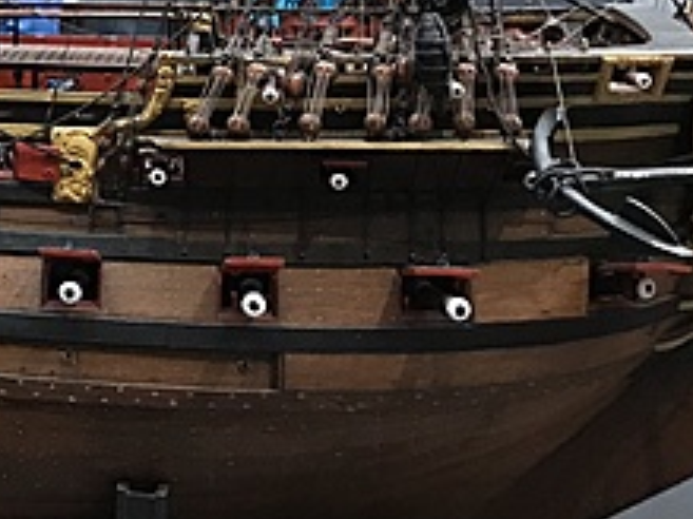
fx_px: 1641
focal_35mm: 82
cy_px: -16
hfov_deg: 20.8
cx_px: -301
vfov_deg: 17.5
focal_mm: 3.99
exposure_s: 1/6
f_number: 1.8
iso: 100
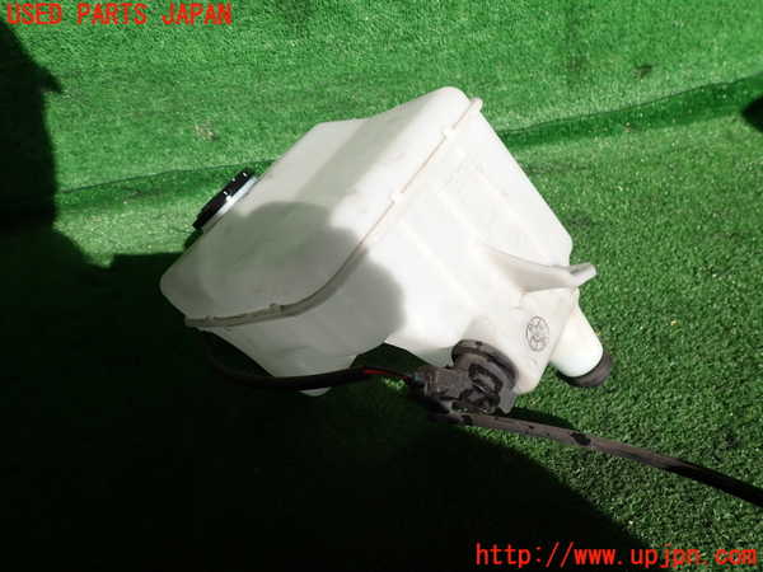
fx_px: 551
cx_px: 382
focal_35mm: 25
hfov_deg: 69.4
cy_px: 286
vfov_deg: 54.9
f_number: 8
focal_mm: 4.5
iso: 100
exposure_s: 1/160
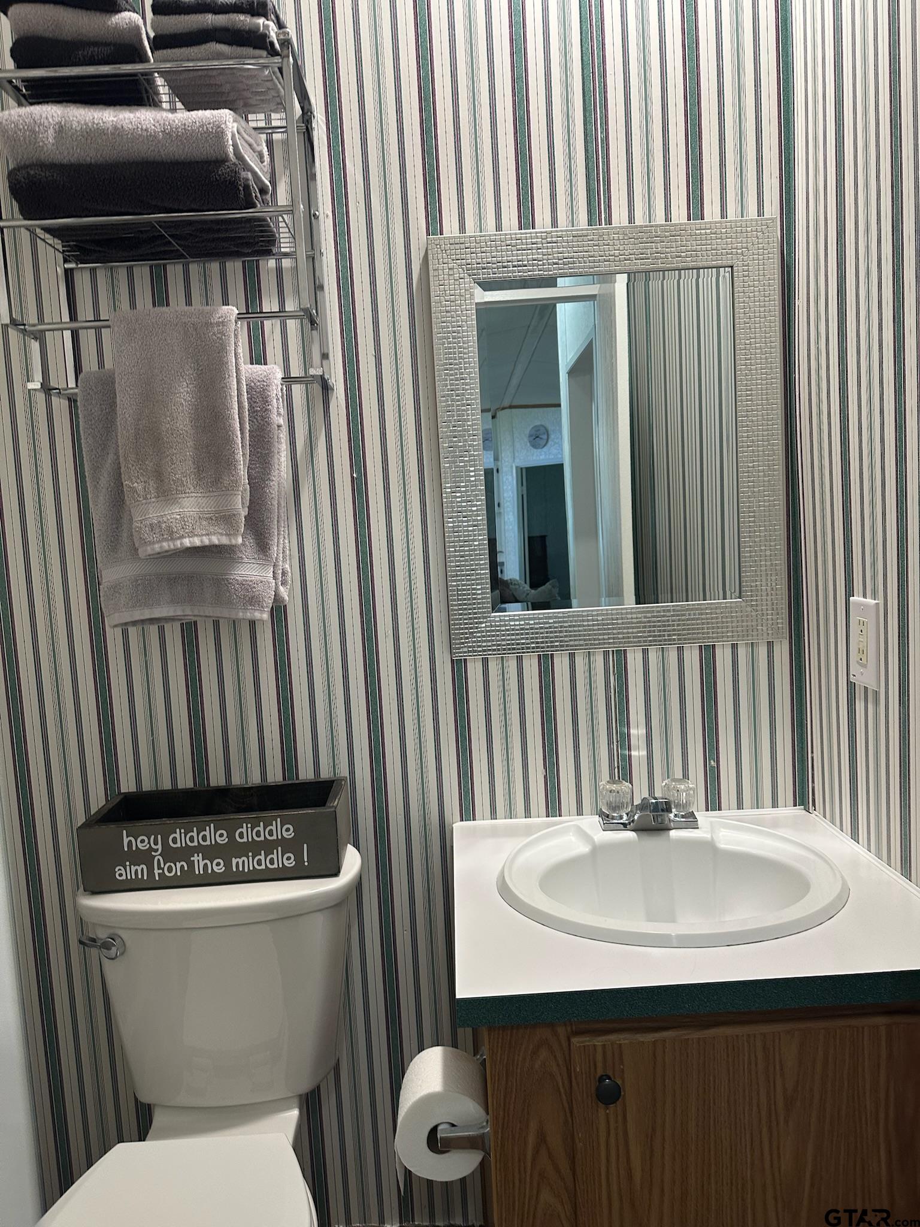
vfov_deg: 71.6
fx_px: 850
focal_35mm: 24
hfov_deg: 56.8
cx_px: 460
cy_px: 614
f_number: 1.78
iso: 160
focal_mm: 6.86
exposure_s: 1/60
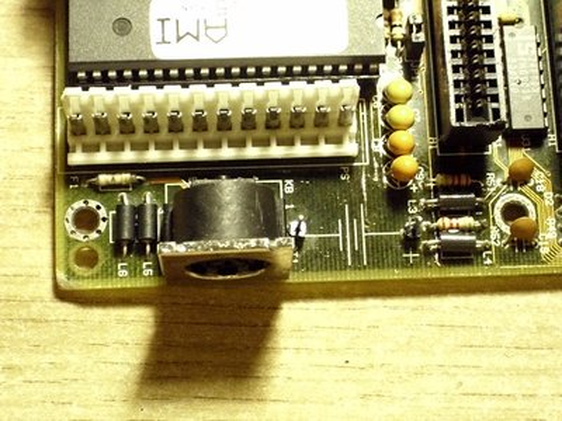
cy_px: 210
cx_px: 281
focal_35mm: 106
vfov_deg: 14.0
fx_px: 1721
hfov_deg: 18.5
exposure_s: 1/18
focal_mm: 18.6
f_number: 5.6
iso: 800
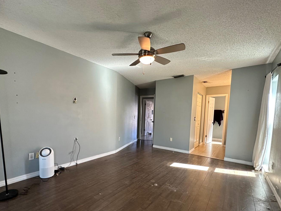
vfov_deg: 74.0
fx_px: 138
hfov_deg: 90.6
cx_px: 124
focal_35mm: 17
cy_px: 126
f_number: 2.2
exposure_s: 1/120
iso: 250
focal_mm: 2.22
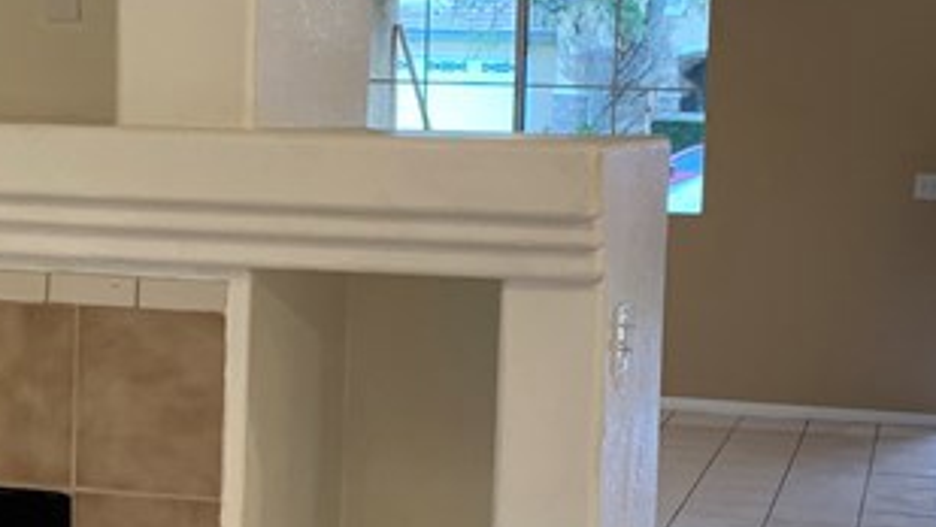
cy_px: 300
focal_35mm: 94
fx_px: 2334
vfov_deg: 12.9
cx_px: 367
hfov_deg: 22.6
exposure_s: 1/60
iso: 125
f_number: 1.8
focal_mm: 4.25
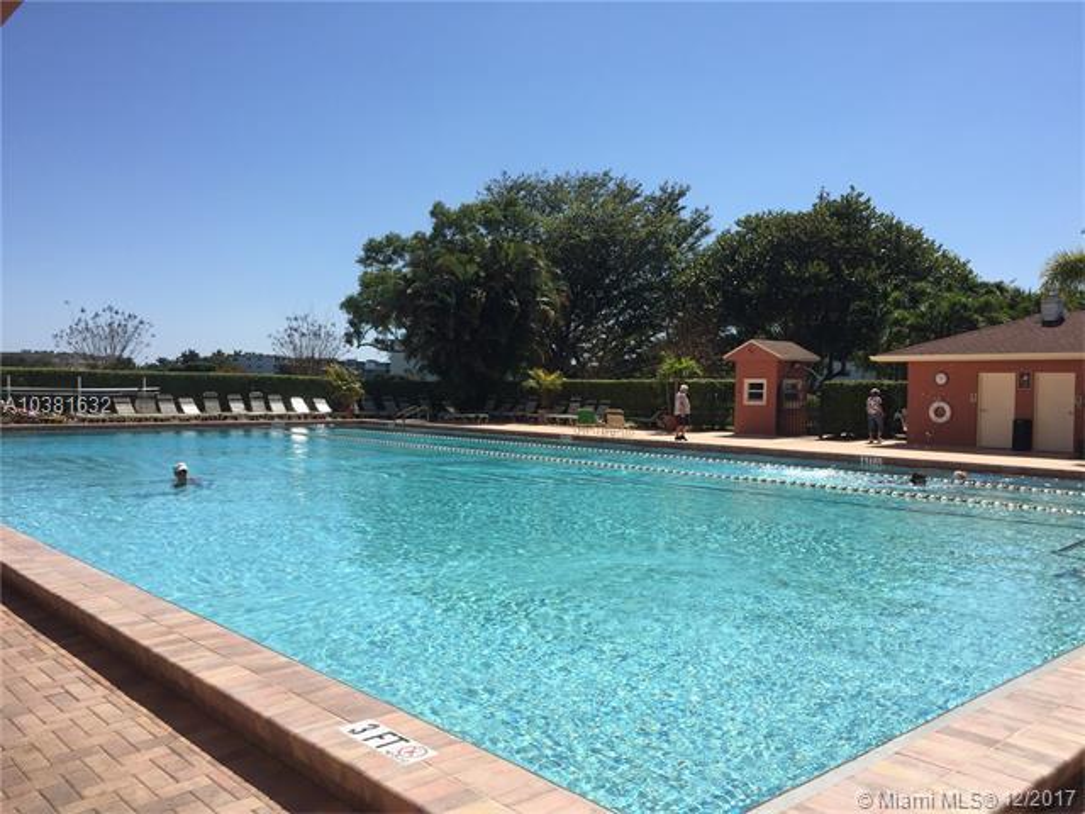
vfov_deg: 48.2
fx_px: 909
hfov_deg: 61.7
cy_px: 407
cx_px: 542
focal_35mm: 29
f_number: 2.2
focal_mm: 4.15
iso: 32
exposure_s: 1/2825
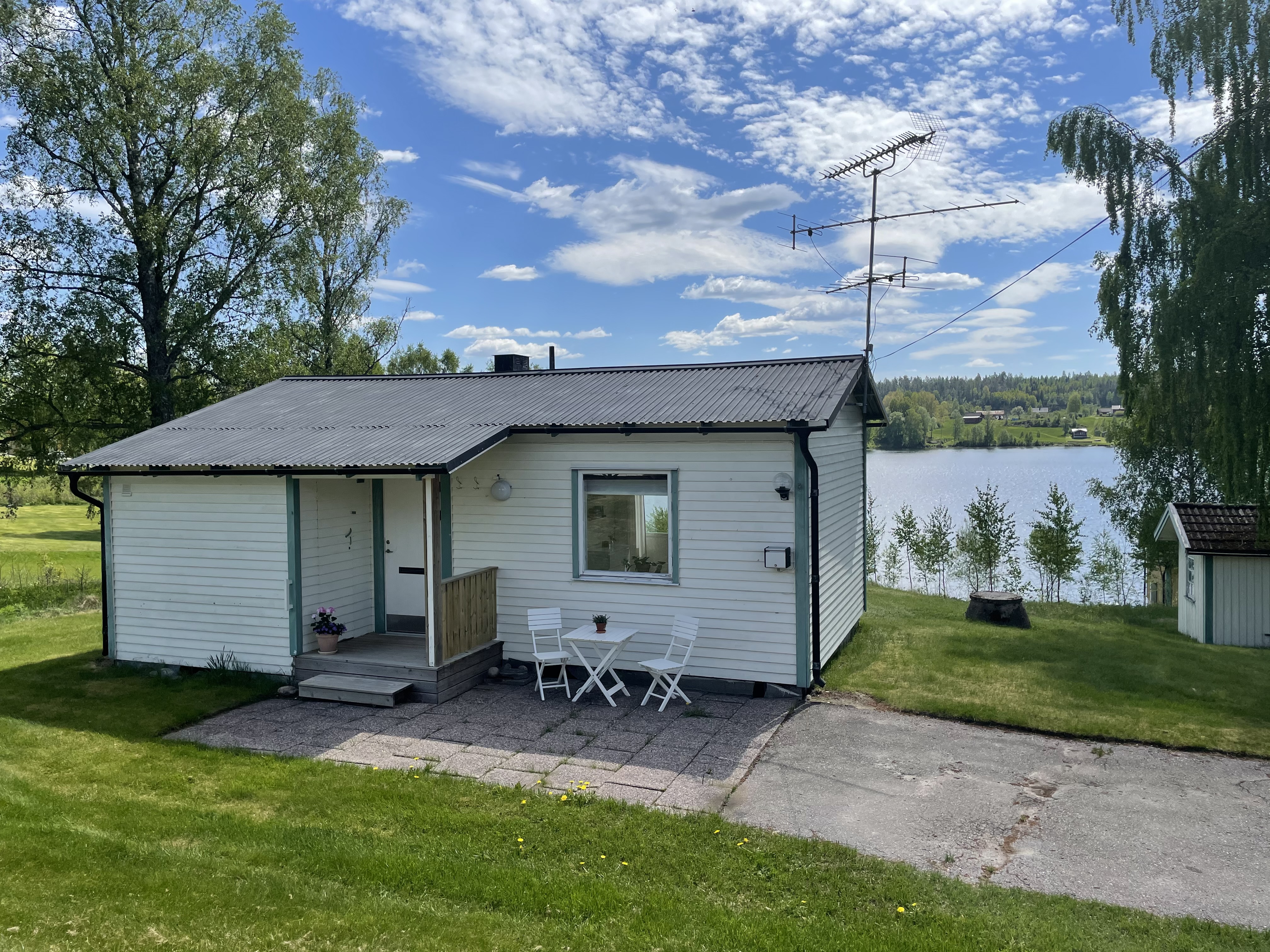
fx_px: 954
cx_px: 635
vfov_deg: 53.1
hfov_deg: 67.3
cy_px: 476
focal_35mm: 26
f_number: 1.6
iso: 32
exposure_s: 1/5051
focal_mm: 4.2
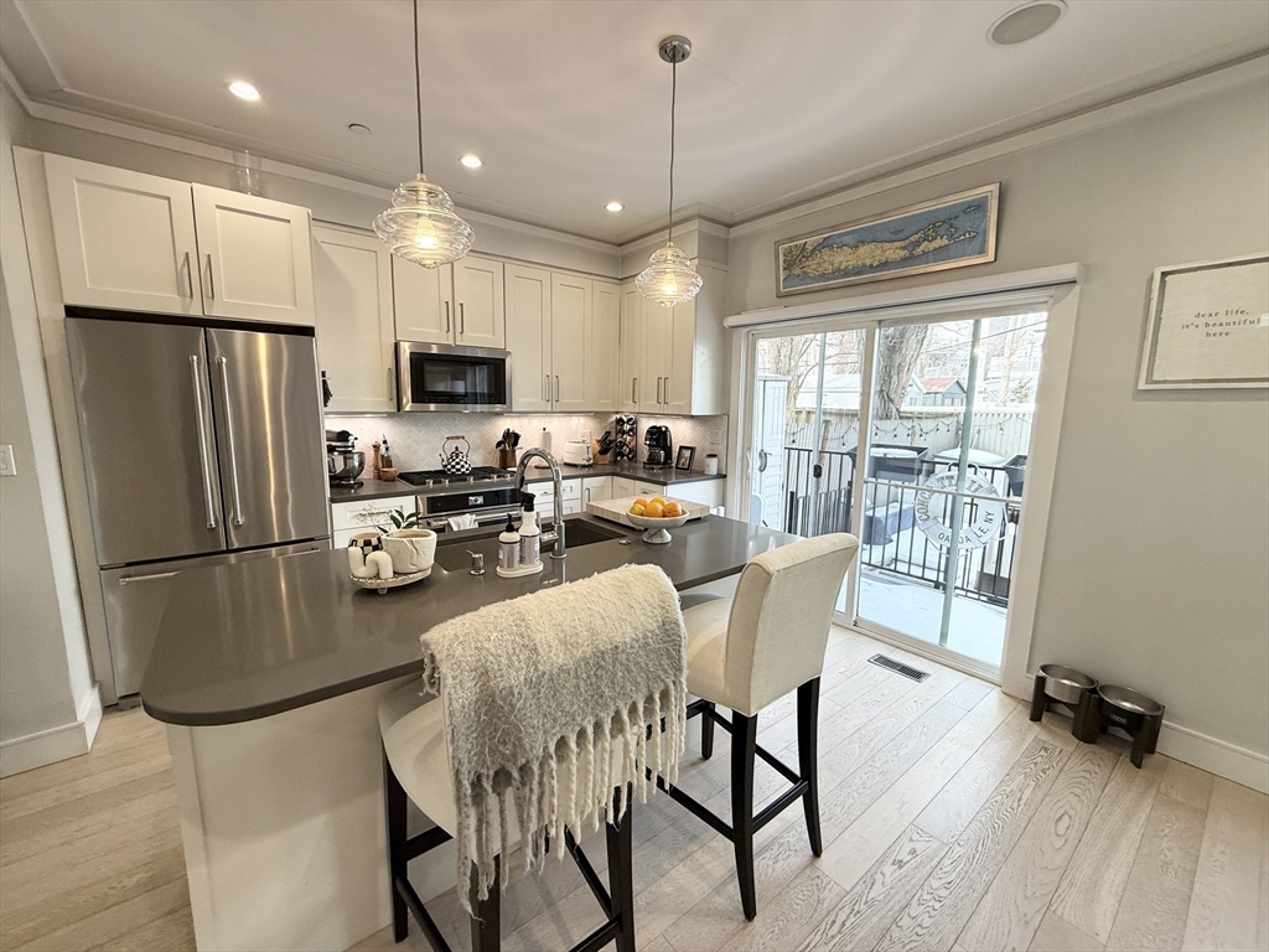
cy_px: 476
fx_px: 513
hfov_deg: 102.1
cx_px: 634
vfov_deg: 85.7
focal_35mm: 14
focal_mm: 2.22
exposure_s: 1/120
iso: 125
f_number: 2.2
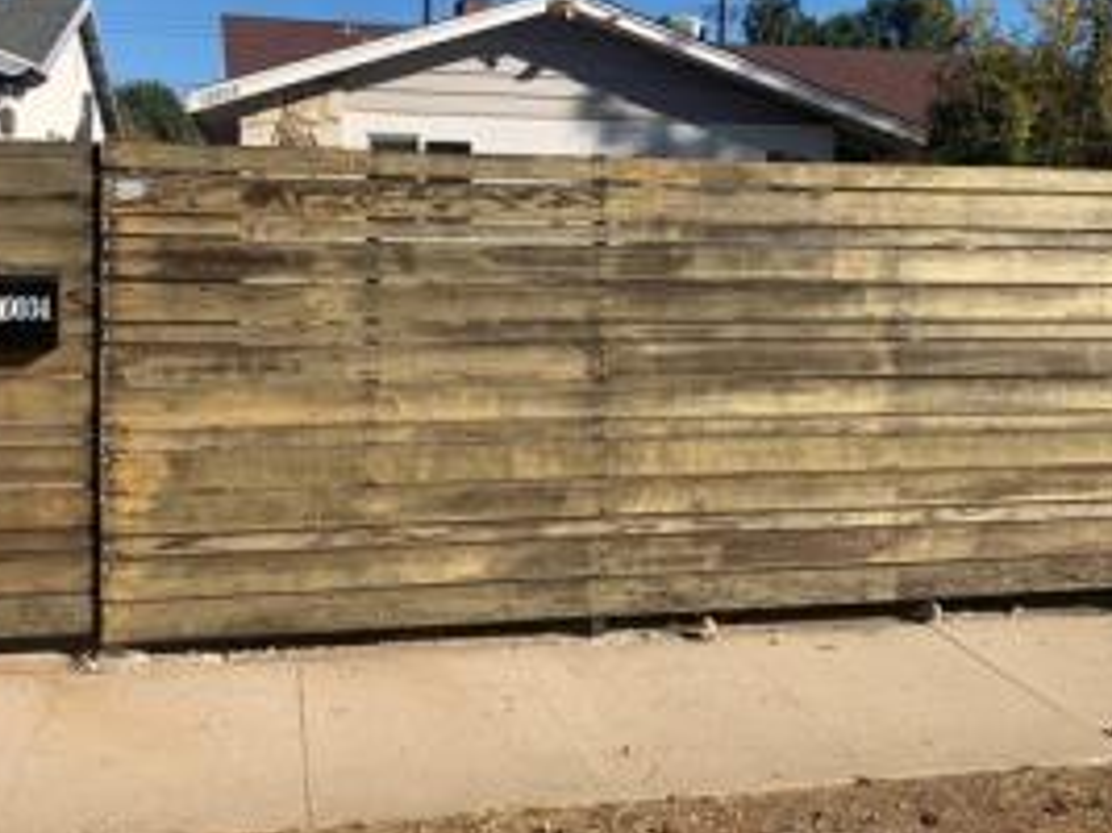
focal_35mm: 39
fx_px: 1252
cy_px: 271
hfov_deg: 47.9
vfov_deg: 36.4
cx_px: 566
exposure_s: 1/2309
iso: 25
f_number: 1.8
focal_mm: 4.25
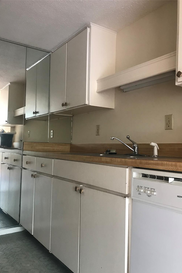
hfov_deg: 43.6
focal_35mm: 30
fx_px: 227
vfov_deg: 61.9
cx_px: 95
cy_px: 140
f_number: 1.8
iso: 50
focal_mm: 3.99
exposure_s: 1/15
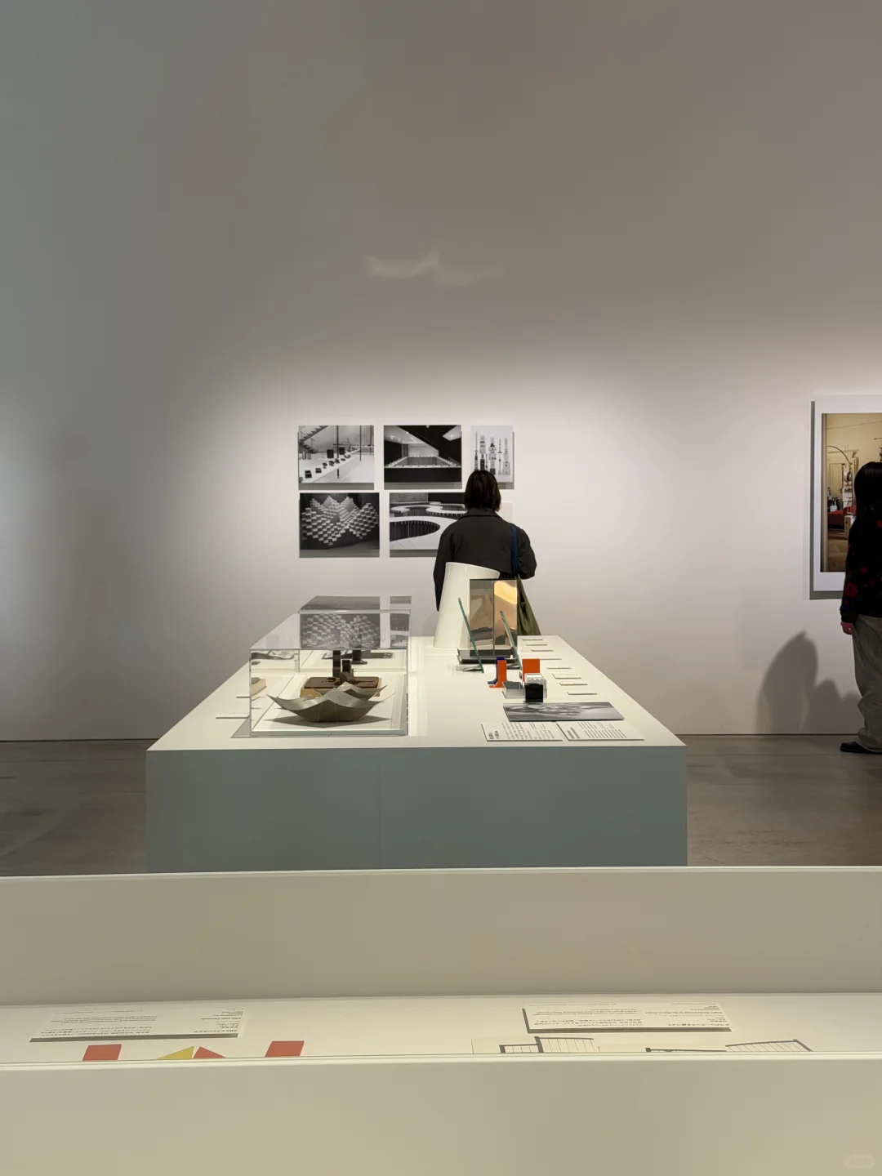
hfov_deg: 30.3
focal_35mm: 48
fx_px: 1631
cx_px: 441
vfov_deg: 39.7
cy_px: 588
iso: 125
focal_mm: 6.76
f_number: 1.78
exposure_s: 1/50
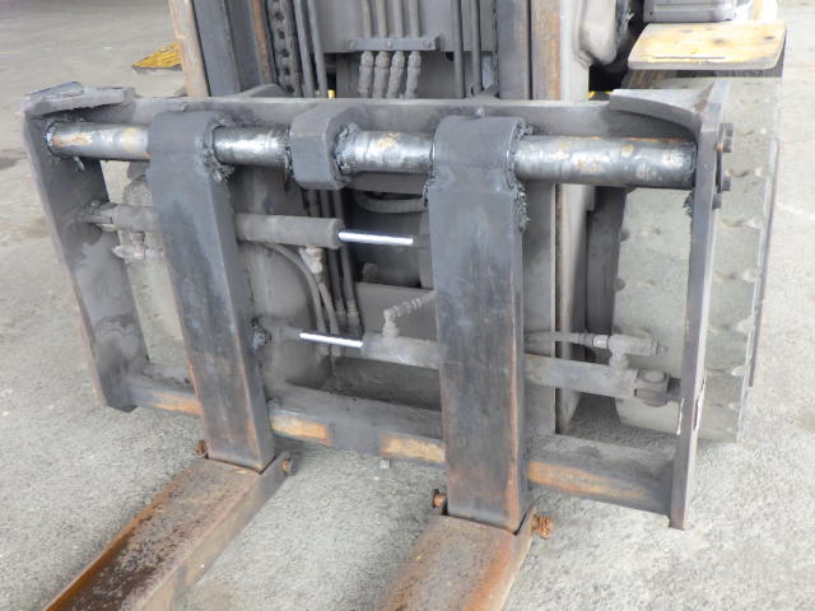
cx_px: 408
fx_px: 800
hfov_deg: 54.0
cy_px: 306
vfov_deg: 41.8
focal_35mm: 34
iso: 400
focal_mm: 6.1
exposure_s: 1/50
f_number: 3.8
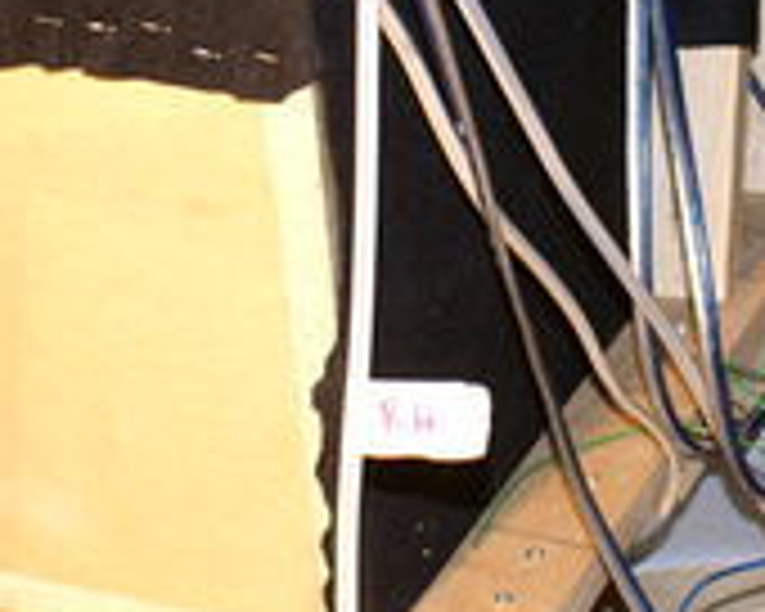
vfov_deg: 14.4
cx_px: 567
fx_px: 2400
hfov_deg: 18.0
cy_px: 104
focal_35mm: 106
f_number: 4
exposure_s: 1/60
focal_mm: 20
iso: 400
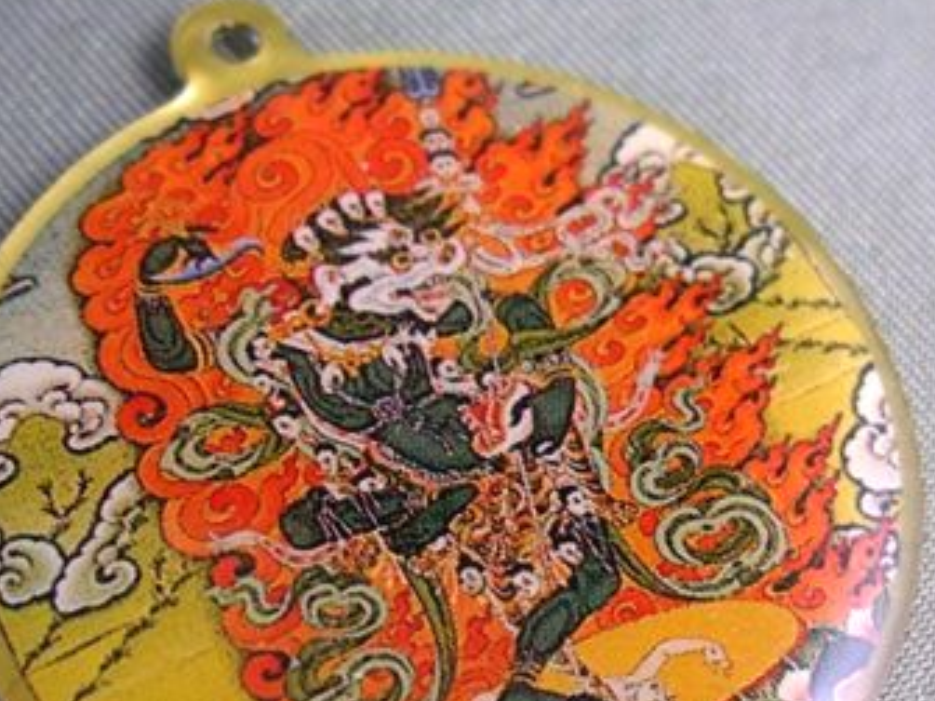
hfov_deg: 28.5
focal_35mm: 68
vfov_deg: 21.5
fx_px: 1836
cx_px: 380
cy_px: 455
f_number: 2.8
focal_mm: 7.9
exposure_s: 1/80
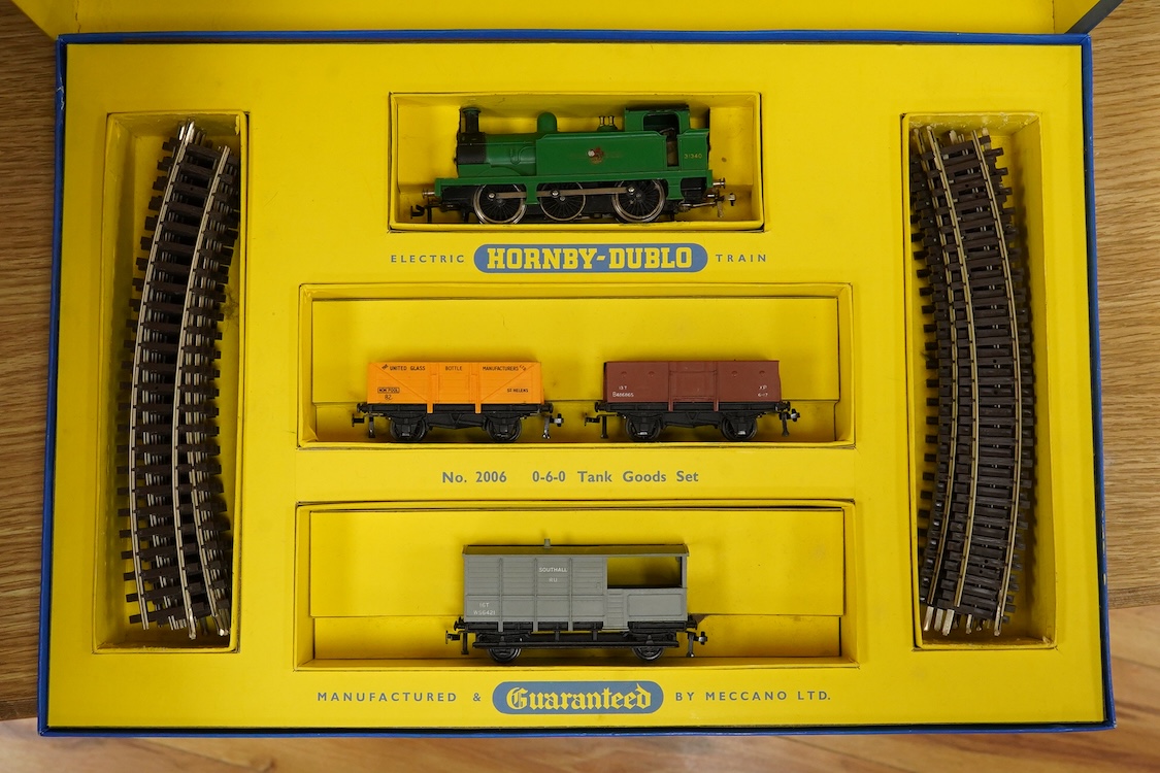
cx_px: 580
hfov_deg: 43.6
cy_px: 386
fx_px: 1450
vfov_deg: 29.9
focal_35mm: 45
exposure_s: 1/80
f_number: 16
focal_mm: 30
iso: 2500
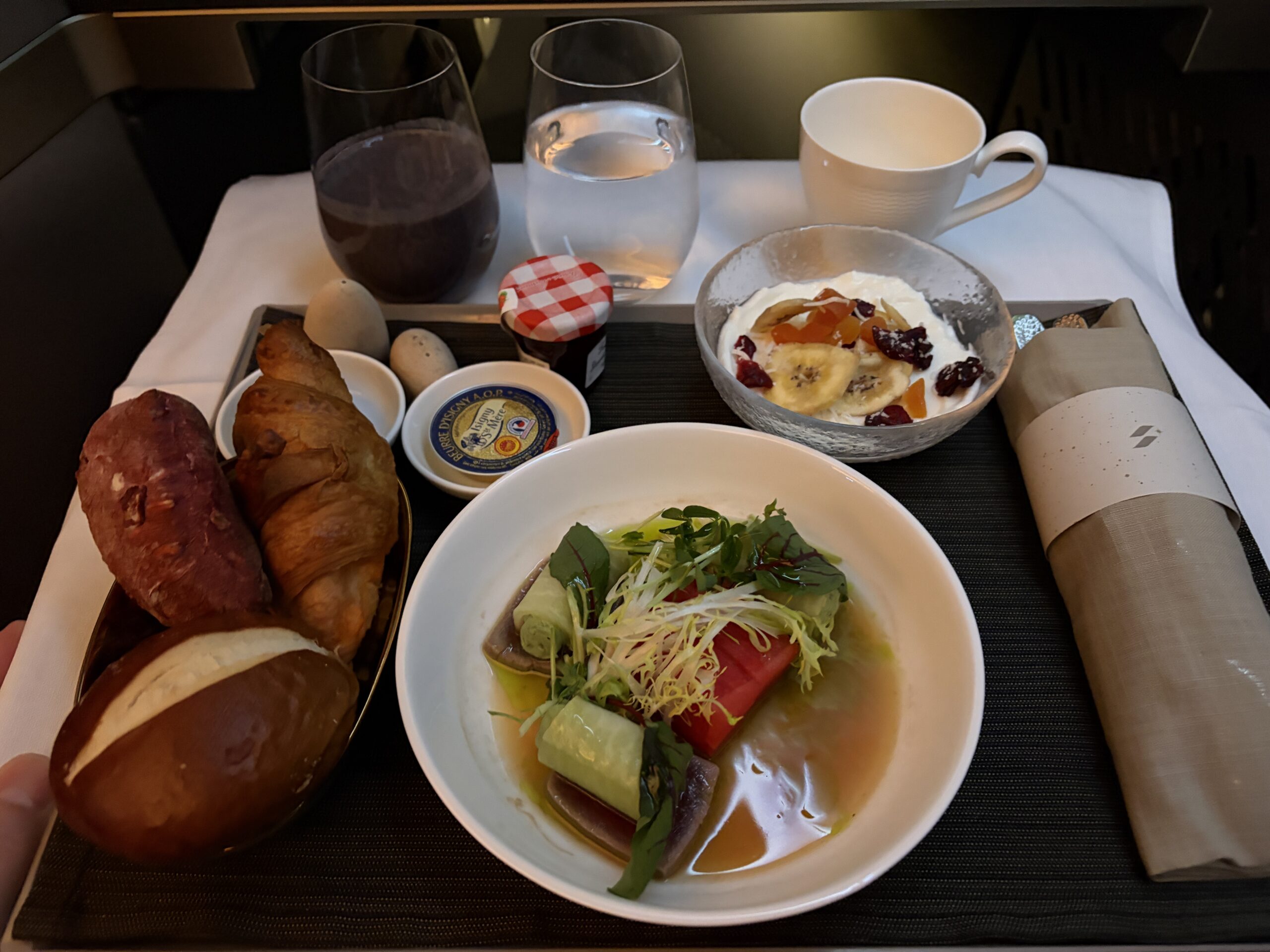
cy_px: 476
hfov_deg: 67.3
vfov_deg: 53.1
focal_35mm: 26
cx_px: 635
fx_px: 954
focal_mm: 5.96
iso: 800
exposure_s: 1/29
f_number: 1.6
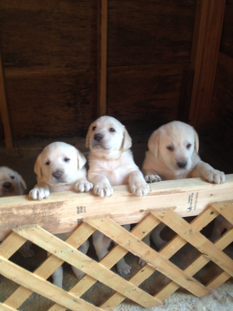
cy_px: 156
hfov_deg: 40.7
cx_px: 116
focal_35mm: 35
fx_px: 314
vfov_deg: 52.6
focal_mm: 4.28
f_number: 2.4
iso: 64
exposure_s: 1/20
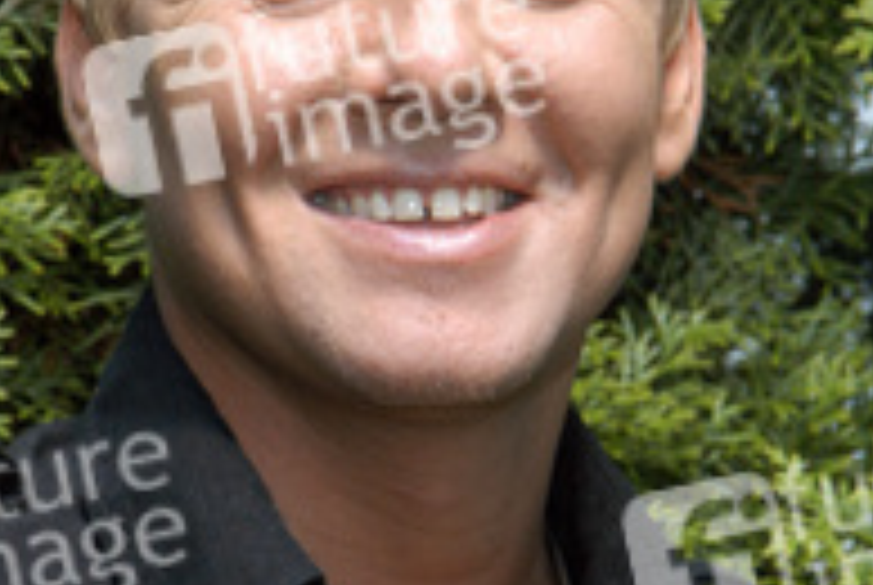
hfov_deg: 5.6
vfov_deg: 3.7
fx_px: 8986
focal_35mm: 370
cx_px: 446
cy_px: 315
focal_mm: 120
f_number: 11
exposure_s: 1/40
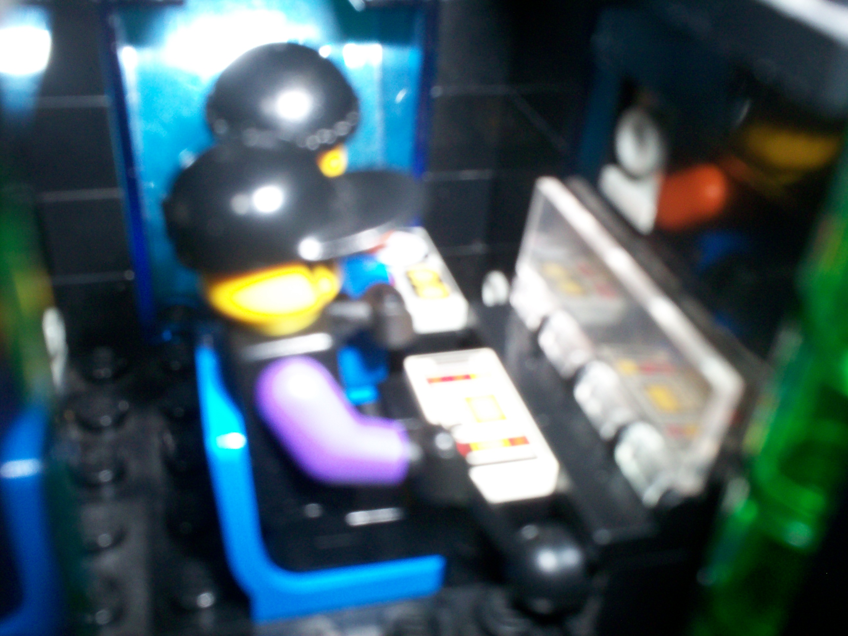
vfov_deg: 39.7
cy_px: 318
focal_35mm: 36
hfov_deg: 51.4
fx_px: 882
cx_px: 424
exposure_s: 1/60
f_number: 4.5
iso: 140
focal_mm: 6
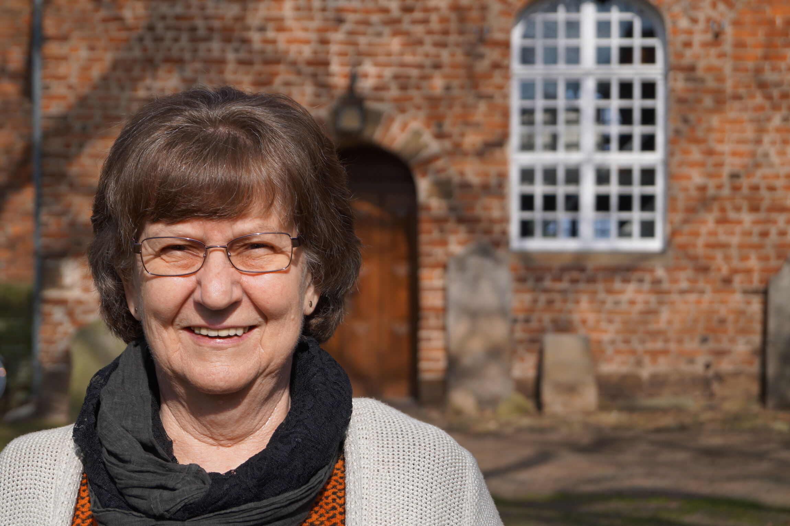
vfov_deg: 18.2
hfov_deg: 27.0
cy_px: 263
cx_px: 395
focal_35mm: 75
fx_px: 1645
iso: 100
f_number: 6.3
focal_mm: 50
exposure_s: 1/500
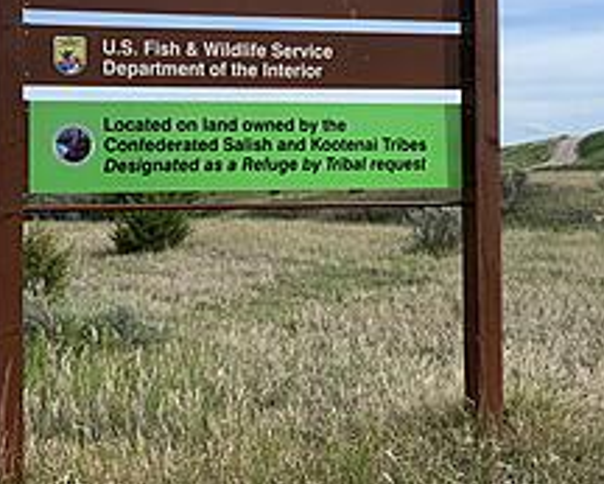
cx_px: 213
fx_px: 841
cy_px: 115
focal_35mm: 47
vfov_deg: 31.5
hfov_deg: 39.2
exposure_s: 1/2364
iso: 25
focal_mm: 4.25
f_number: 1.8
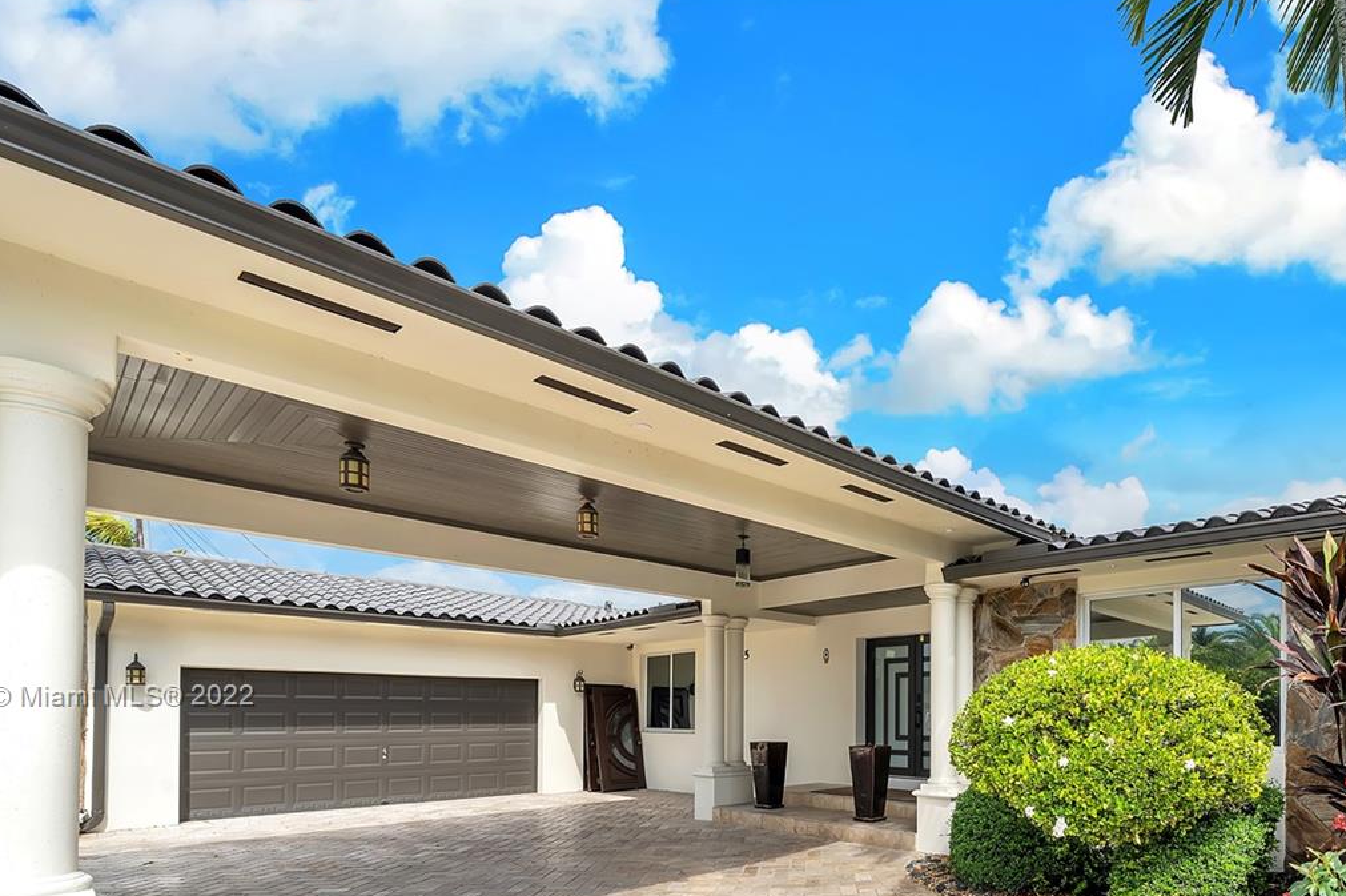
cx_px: 893
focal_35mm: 19
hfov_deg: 84.0
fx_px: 710
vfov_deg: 60.1
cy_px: 698
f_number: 11
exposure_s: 1/8
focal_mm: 12
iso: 50
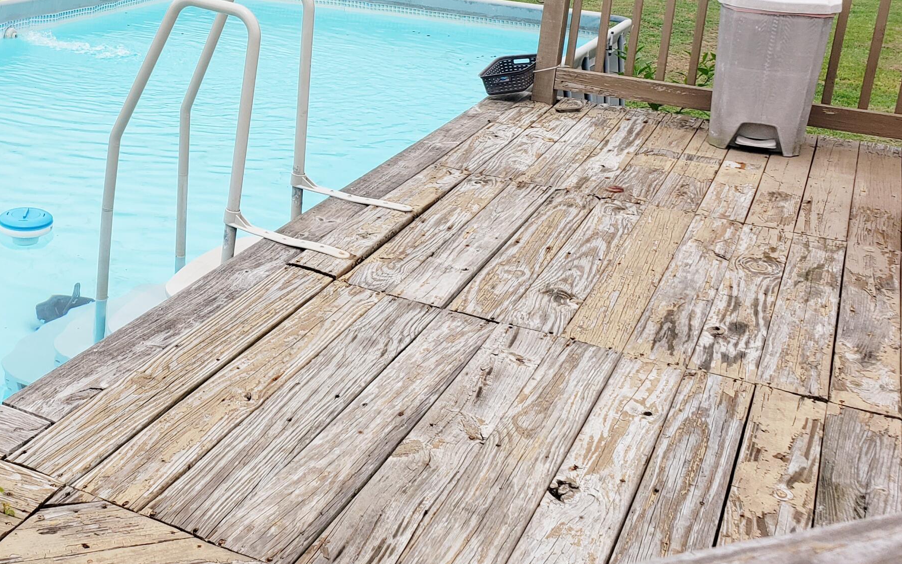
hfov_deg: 41.7
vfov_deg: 27.5
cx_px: 189
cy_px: 123
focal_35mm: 46
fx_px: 1131
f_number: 2.4
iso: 50
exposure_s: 1/1582
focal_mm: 4.3
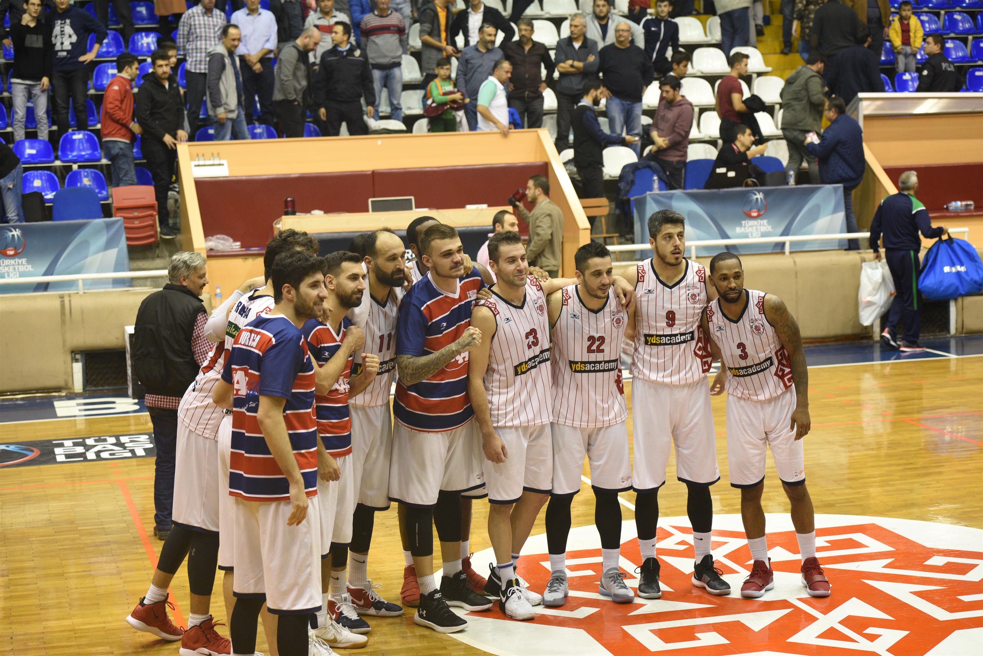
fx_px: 1912
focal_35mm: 70
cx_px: 492
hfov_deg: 28.8
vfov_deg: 19.5
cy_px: 328
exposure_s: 1/200
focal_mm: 70
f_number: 3.5
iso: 1600
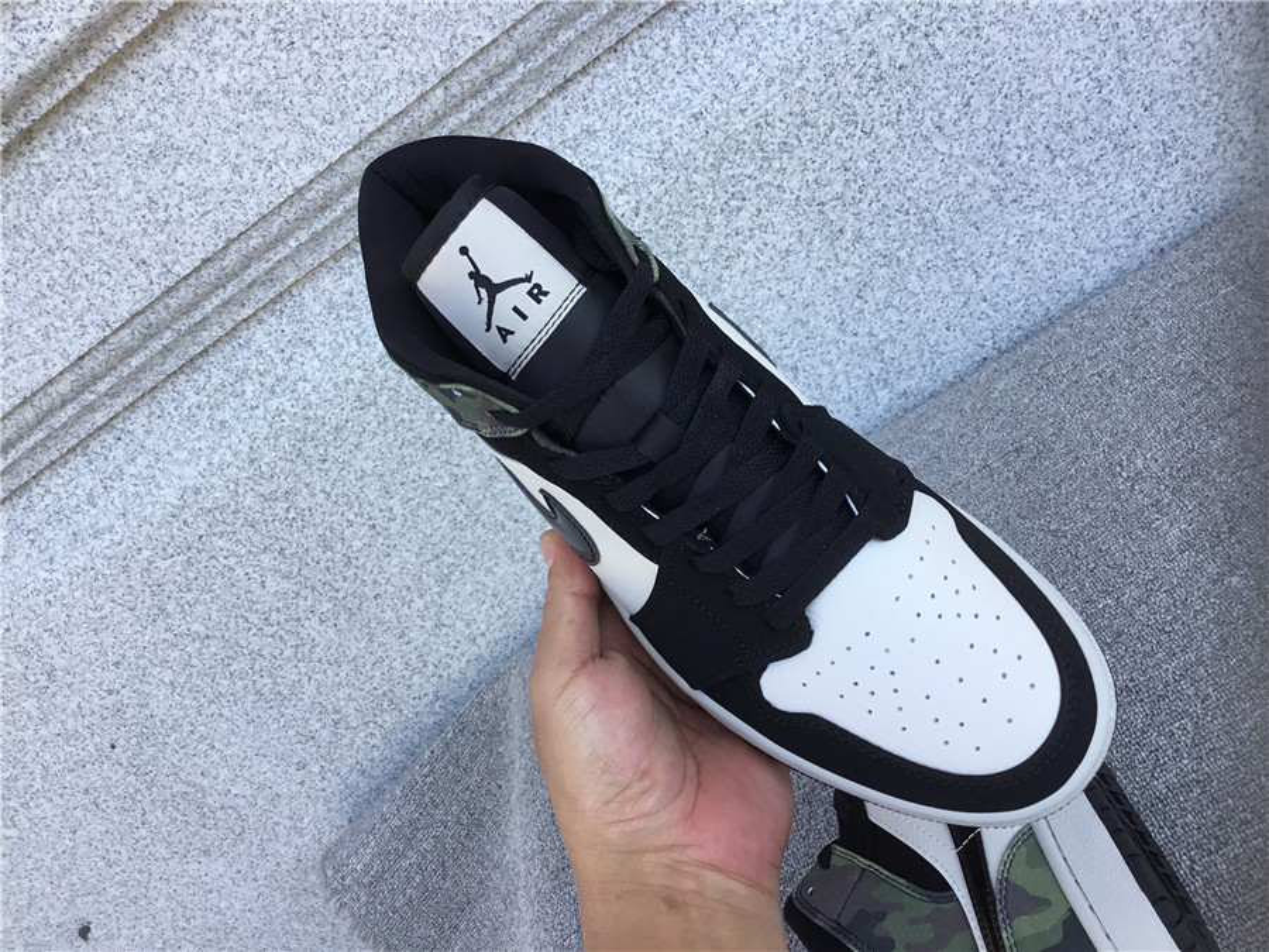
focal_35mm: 31
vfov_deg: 45.4
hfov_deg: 58.4
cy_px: 476
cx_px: 634
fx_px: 1136
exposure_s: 1/235
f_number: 2.4
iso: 25
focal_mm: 3.3
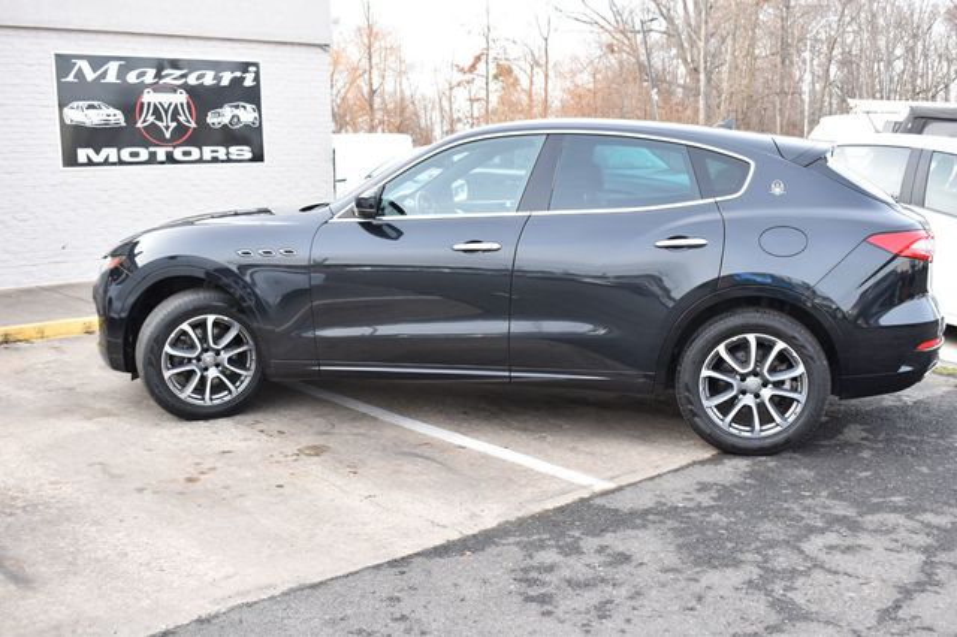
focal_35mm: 38
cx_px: 478
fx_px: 996
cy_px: 318
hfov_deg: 51.3
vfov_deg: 35.5
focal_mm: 25
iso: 400
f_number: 5.6
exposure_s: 1/125
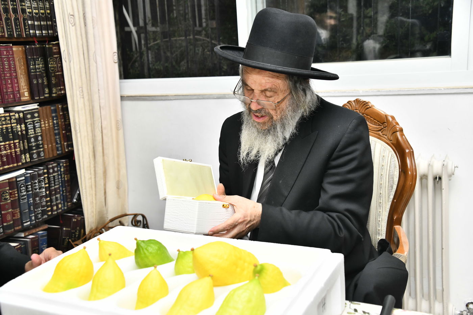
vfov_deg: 31.9
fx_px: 552
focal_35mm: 42
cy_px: 158
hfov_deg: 46.4
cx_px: 236
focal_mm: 42
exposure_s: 1/125
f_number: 5.6
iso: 1600
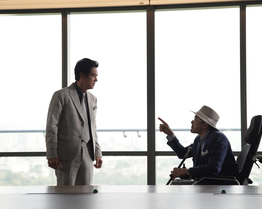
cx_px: 152
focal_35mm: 79
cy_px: 104
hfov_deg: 24.1
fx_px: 613
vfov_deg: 19.4
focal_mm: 70
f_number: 2.8
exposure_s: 1/200
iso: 400
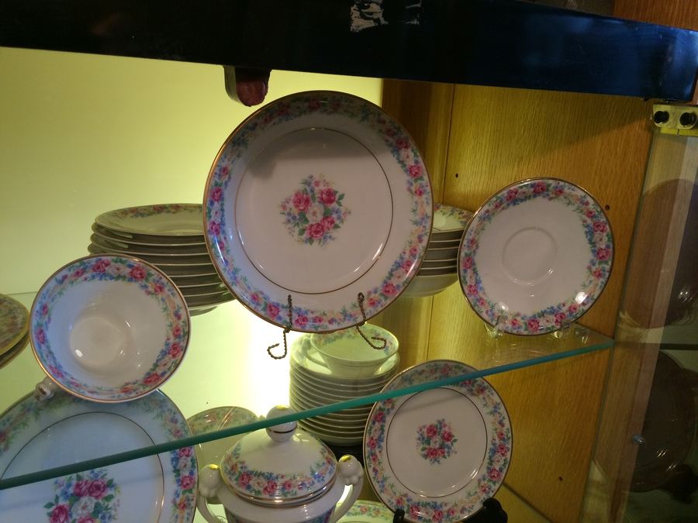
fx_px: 585
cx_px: 349
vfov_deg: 48.2
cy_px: 262
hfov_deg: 61.7
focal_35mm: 29
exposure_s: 1/30
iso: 50
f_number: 2.2
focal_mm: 4.15
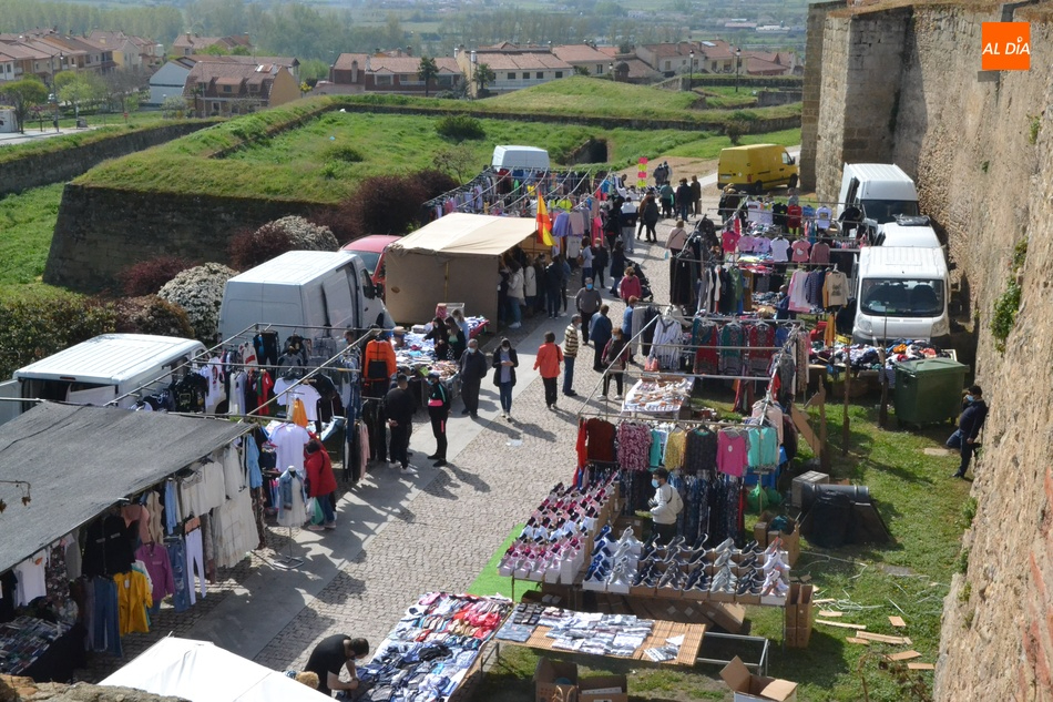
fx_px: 1535
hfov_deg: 37.9
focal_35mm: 52
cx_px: 526
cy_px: 351
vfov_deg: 25.7
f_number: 18
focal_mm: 35
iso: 3200
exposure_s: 1/1250
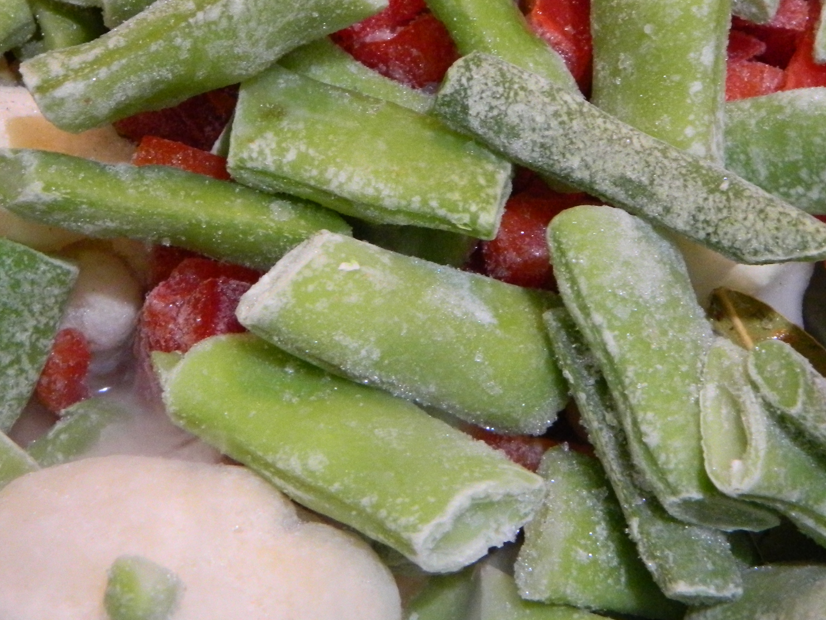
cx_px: 394
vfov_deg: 17.1
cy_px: 163
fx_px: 2052
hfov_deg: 22.8
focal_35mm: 86
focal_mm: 8.4
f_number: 3.6
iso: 400
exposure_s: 1/15
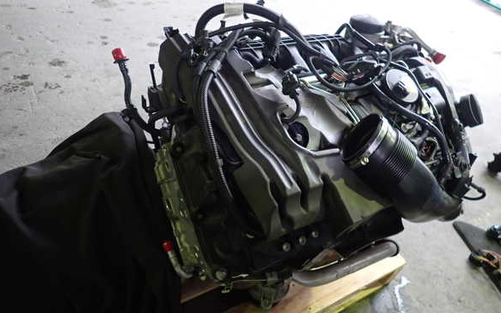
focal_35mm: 27
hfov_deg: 68.4
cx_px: 251
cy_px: 171
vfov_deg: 46.0
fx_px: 369
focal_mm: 4.5
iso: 400
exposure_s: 1/30
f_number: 2
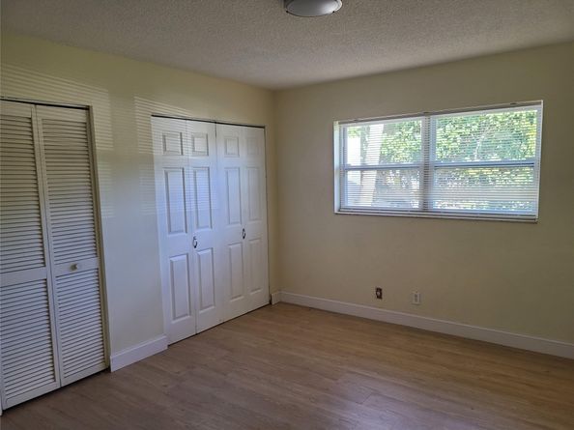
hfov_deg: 67.3
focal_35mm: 26
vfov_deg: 53.0
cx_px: 287
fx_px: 431
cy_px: 215
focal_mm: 5.4
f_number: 1.8
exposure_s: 1/60
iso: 100
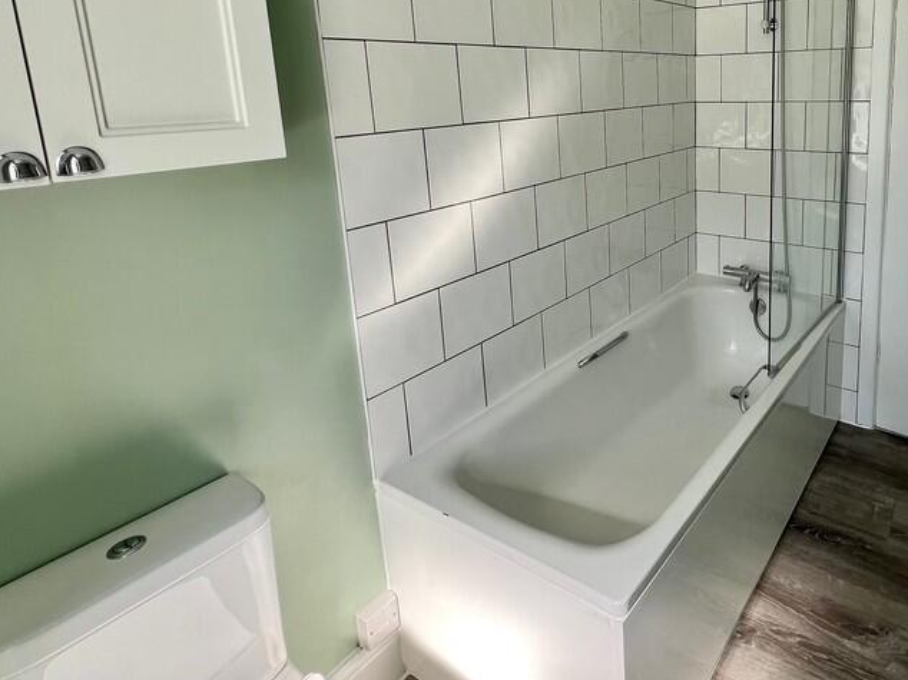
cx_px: 643
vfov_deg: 61.1
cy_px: 200
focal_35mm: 21
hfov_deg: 75.1
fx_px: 551
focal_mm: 1.57
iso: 32
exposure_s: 1/137
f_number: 1.8
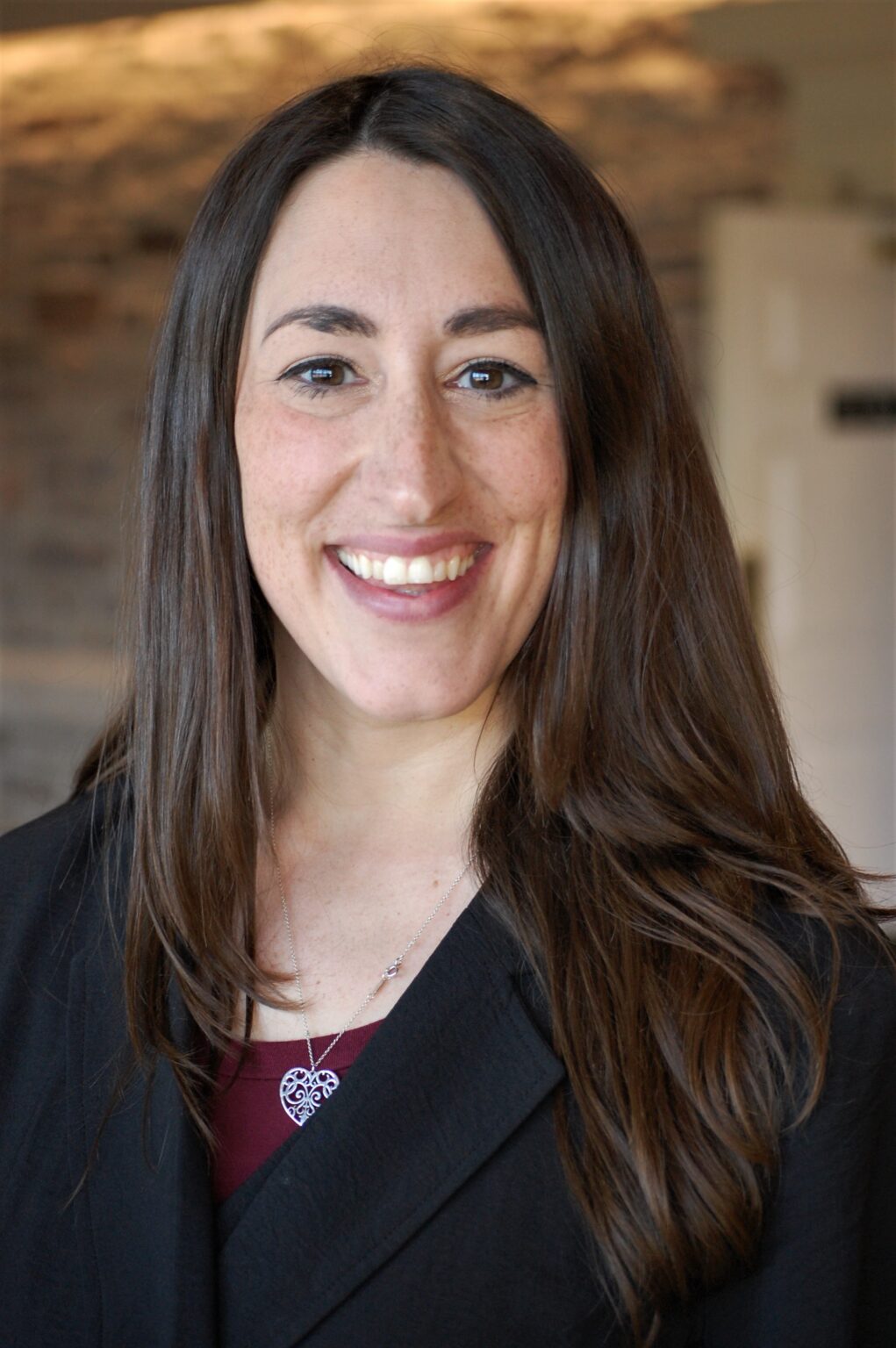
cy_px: 674
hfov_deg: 14.7
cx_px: 448
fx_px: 3479
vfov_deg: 21.9
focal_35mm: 93
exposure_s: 1/60
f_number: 4.2
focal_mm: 62
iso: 800
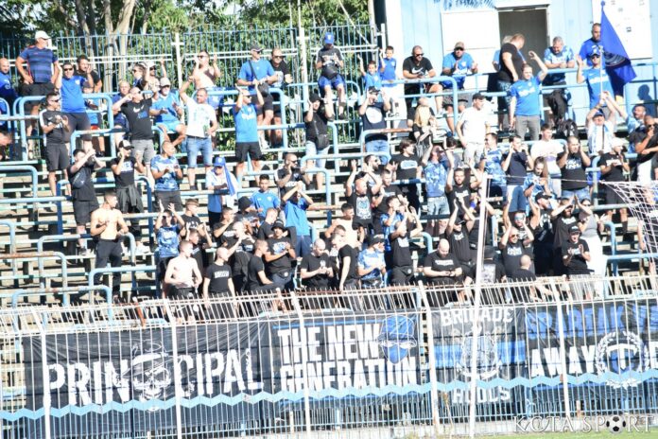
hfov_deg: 5.7
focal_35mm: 360
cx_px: 329
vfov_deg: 3.8
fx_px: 6579
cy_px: 220
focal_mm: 240
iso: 800
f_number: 5.6
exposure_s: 1/1250
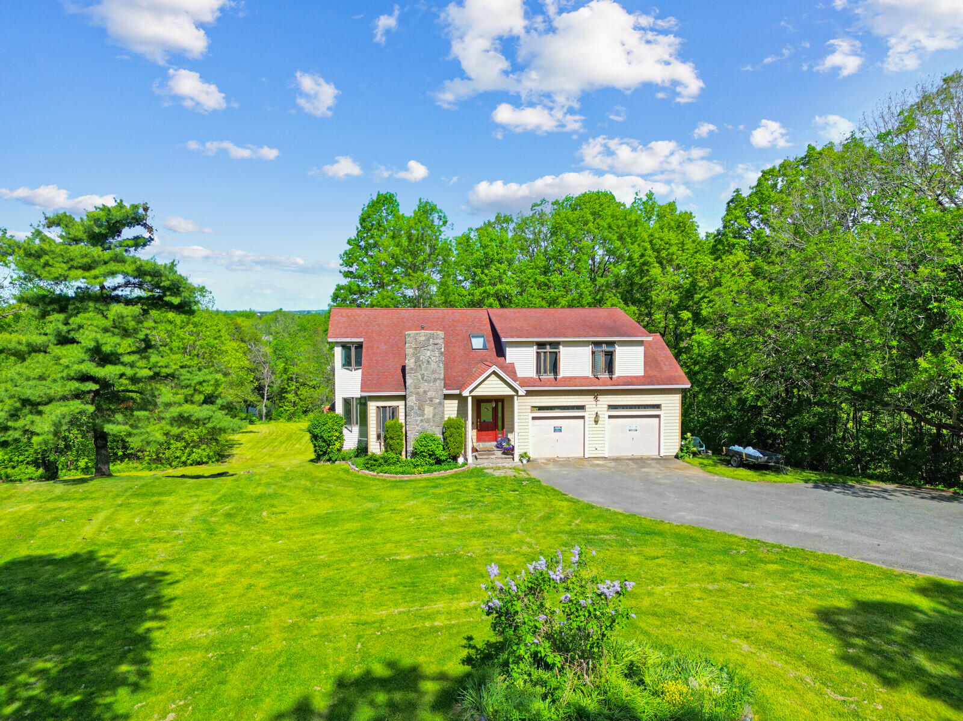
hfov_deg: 71.6
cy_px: 360
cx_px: 482
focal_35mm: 24
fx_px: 667
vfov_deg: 56.8
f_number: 1.7
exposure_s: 1/3200
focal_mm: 6.72
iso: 200
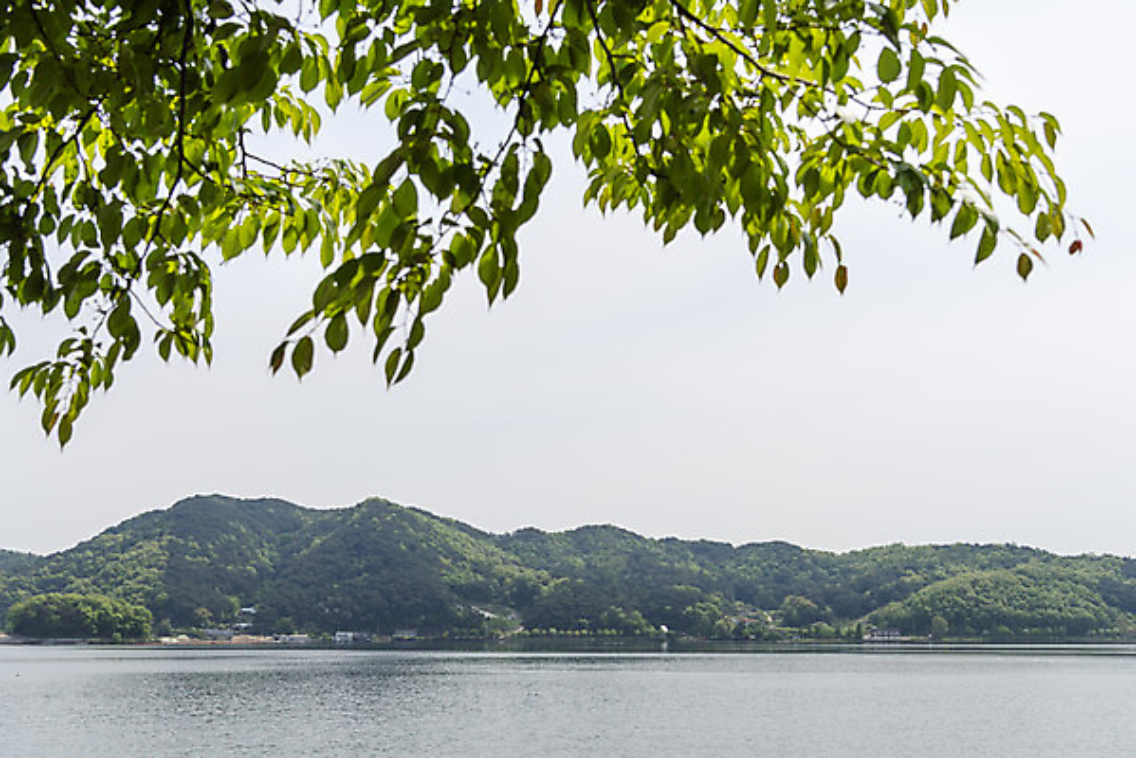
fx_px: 1421
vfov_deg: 29.9
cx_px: 568
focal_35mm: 45
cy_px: 379
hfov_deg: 43.6
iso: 100
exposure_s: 1/1000
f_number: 5.6
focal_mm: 45
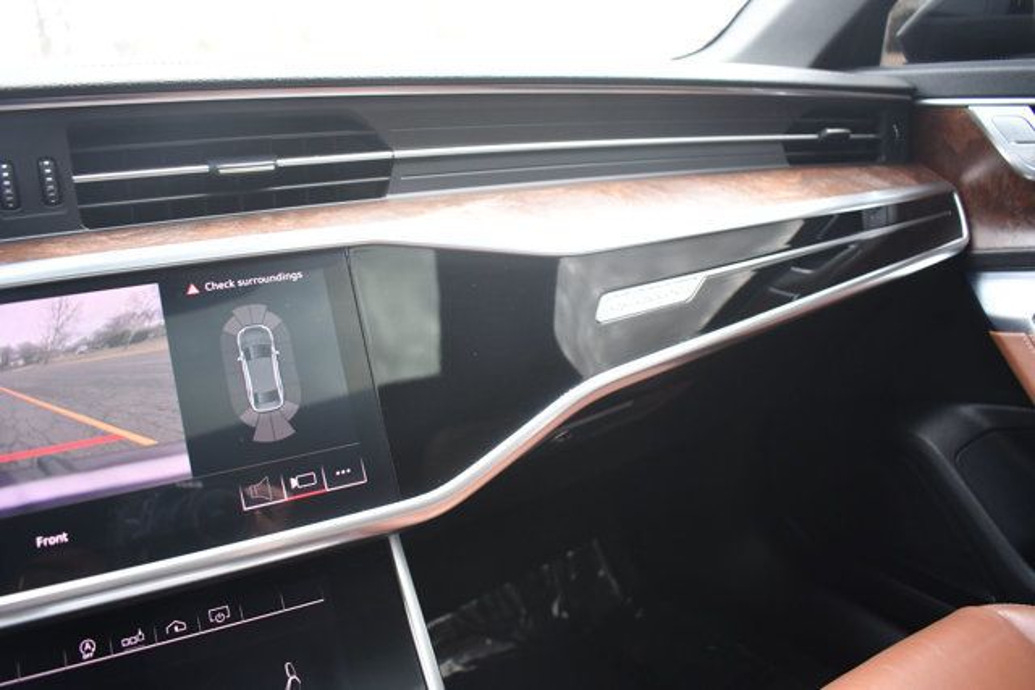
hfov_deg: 67.4
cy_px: 345
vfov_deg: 48.0
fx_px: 776
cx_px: 518
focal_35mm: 27
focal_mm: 18
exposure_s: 1/125
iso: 900
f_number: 3.5
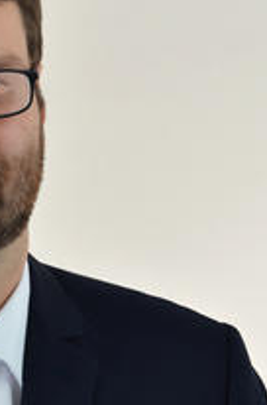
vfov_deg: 7.9
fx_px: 2934
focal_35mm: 262
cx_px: -8
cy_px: 203
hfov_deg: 5.2
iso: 100
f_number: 8
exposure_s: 1/60
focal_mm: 70
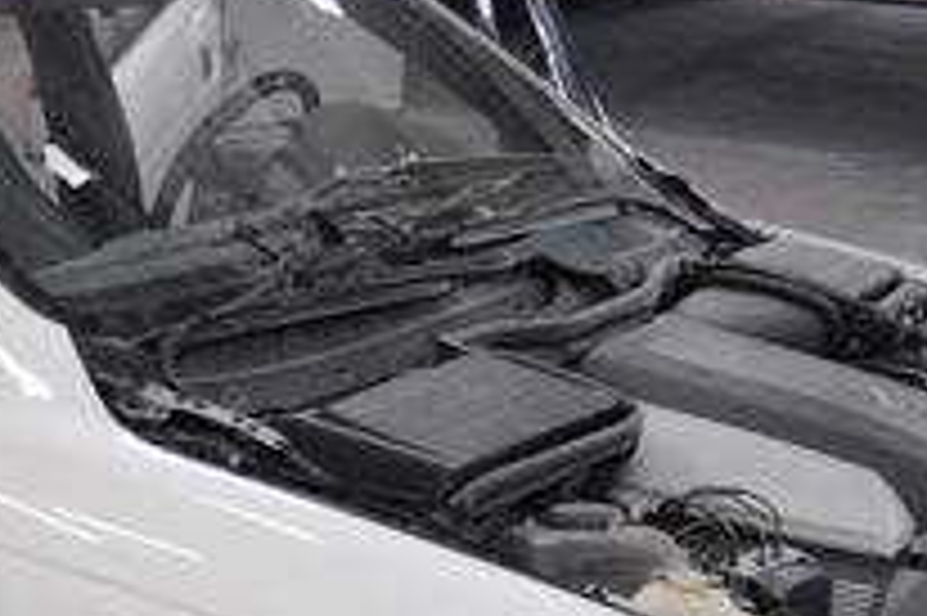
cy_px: 744
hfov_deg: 23.8
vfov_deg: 15.6
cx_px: 180
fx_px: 2161
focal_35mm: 84
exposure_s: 1/40
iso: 400
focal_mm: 18
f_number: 3.5
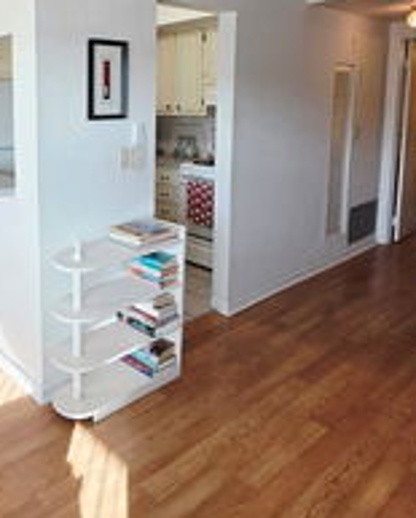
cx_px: 39
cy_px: 161
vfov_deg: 60.2
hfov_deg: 46.4
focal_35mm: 28
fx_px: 430
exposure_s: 1/120
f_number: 1.9
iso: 50
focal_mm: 2.2
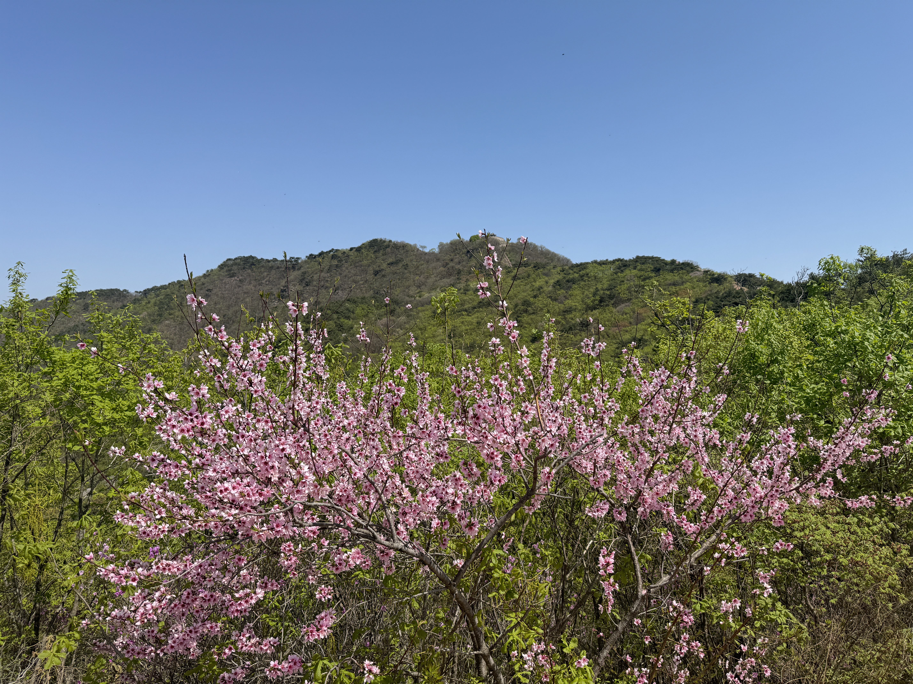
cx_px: 456
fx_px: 633
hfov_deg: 71.6
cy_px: 342
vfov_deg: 56.8
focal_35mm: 24
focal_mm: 6.76
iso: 80
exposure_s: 1/4049
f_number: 1.78
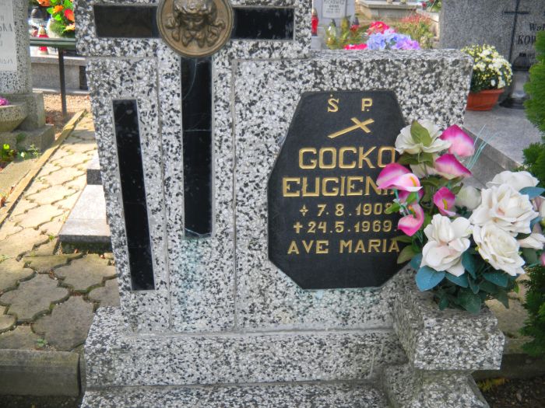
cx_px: 272
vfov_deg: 31.5
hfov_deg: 41.2
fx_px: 724
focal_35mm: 46
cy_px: 204
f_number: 4.1
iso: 80
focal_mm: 8.3
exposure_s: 1/113
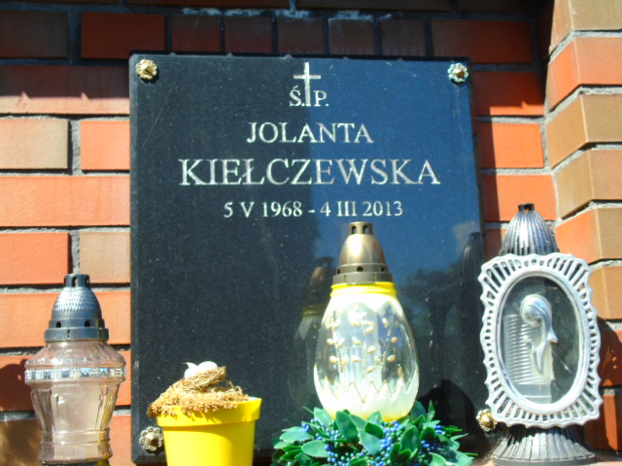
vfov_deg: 31.5
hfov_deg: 41.2
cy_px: 233
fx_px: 827
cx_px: 311
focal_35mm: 46
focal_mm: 8.2
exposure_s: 1/200
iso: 80
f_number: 4.1
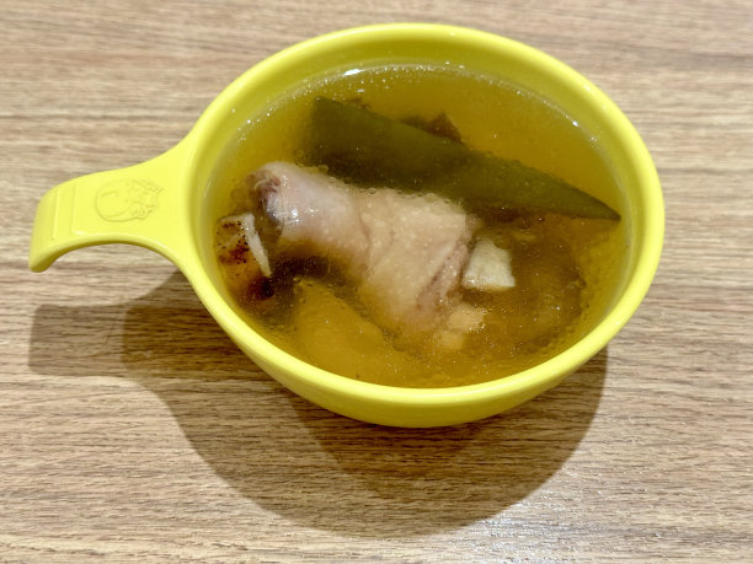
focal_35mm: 48
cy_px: 282
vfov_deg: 30.3
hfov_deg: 39.7
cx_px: 376
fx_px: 1044
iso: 250
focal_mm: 6.86
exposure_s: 1/60
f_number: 1.78
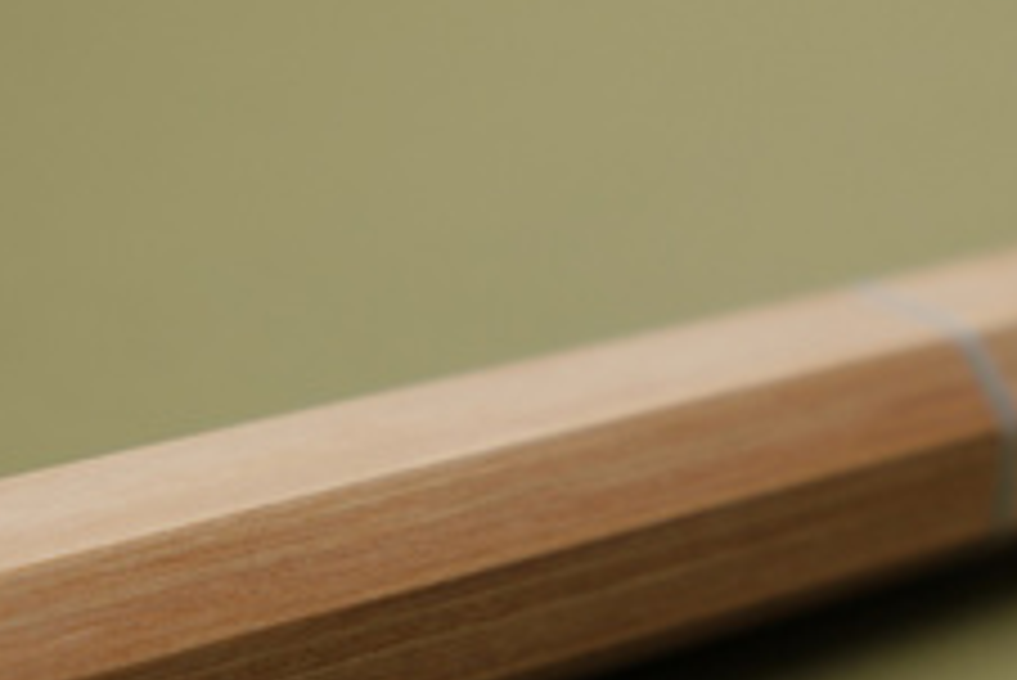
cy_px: 509
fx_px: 4664
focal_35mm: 165
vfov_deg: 8.3
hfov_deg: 12.4
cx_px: 598
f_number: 4
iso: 400
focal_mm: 55
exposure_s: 1/250
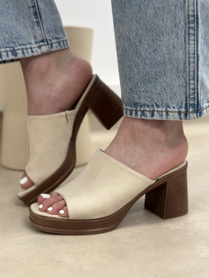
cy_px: 139
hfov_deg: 30.3
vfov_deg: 39.7
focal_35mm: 48
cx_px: 104
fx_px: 386
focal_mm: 6.86
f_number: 1.78
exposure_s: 1/100
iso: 200
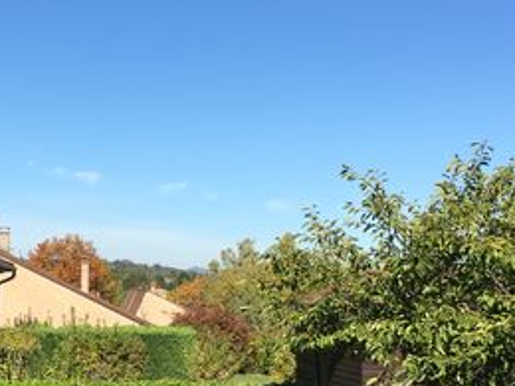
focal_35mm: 67
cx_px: 178
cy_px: 277
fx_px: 997
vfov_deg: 21.8
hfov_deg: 28.8
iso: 25
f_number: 2.2
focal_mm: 4.15
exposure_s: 1/1508
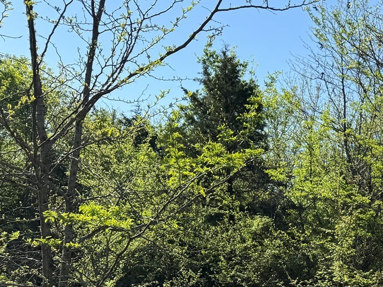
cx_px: 445
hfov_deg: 26.2
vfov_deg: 20.5
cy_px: 345
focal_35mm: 67
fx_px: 741
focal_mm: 6.76
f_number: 1.78
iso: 80
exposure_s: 1/2506
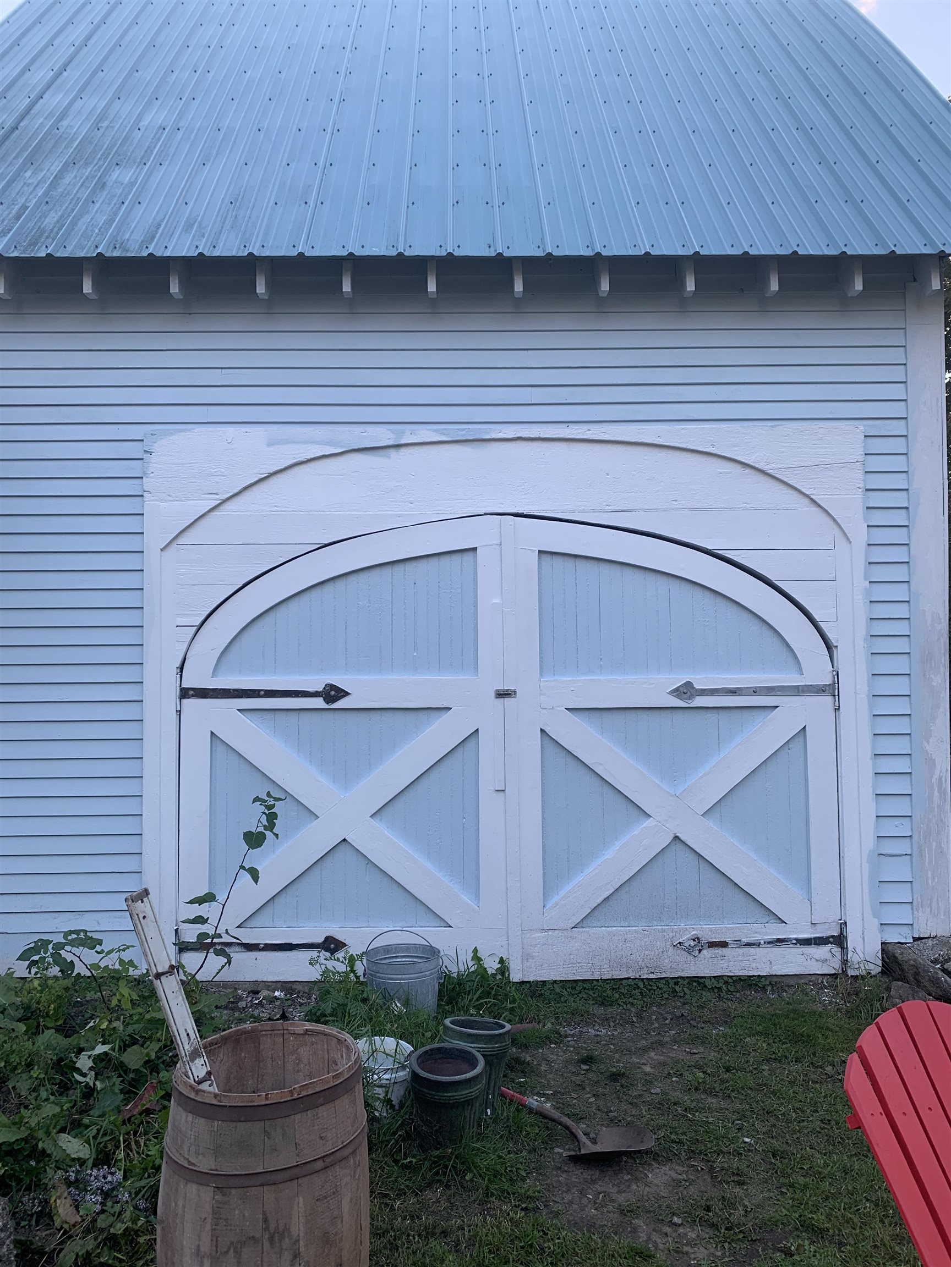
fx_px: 952
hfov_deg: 53.1
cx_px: 476
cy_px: 634
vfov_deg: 67.3
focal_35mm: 26
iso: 32
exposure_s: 1/121
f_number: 1.8
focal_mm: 4.25
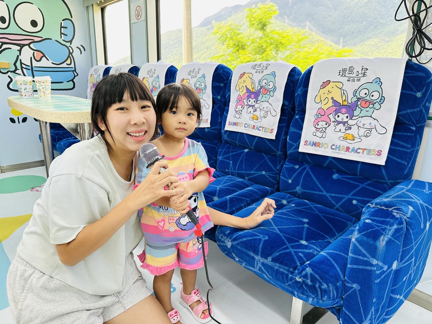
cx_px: 216
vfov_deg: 56.8
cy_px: 162
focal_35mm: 24
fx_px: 300
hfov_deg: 71.6
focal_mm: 6.86
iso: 160
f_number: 1.78
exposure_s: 1/121
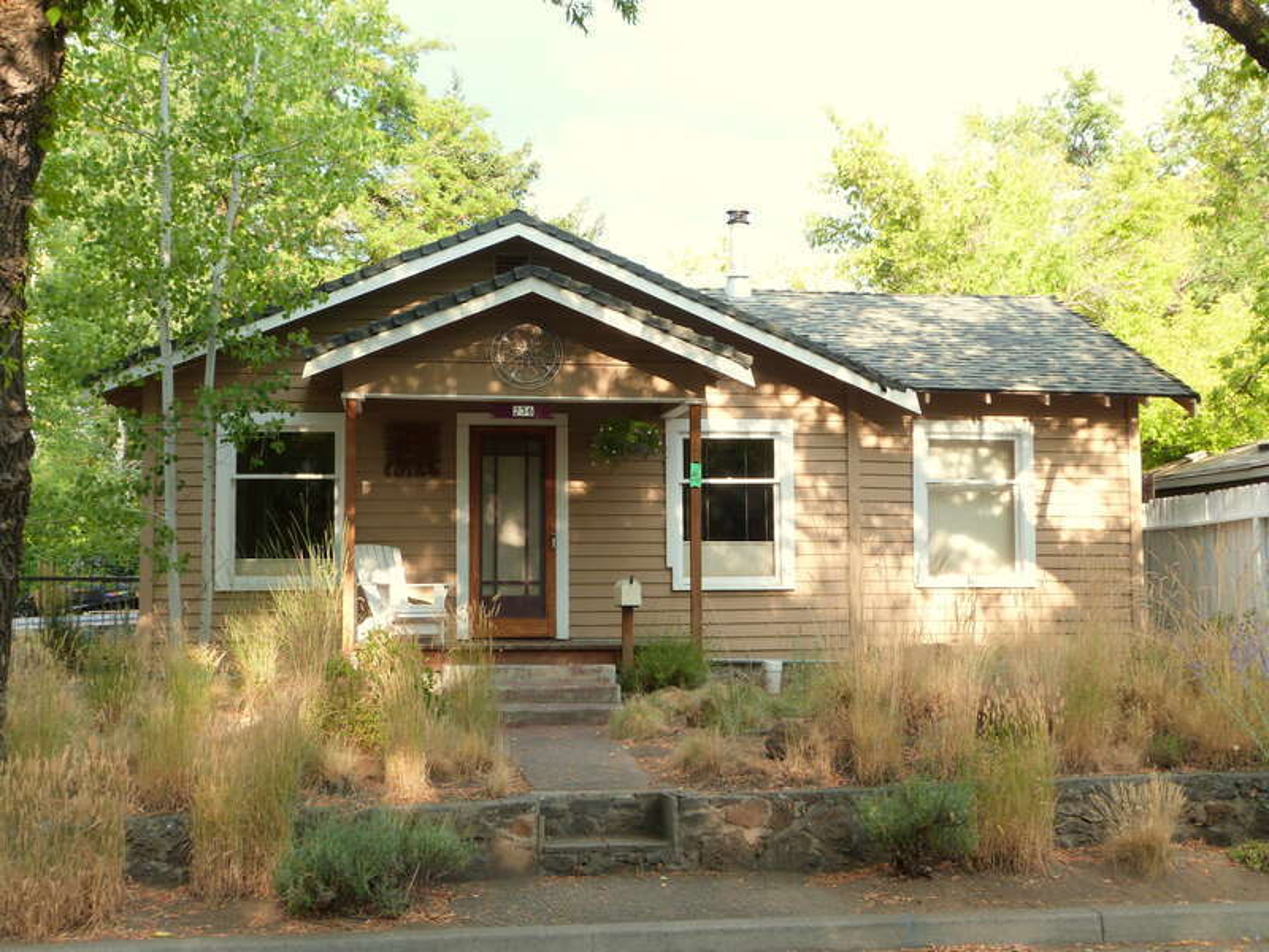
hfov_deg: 42.9
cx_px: 634
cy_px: 476
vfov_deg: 32.9
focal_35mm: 44
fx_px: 1613
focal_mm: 7.9
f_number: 4
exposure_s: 1/100
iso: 100
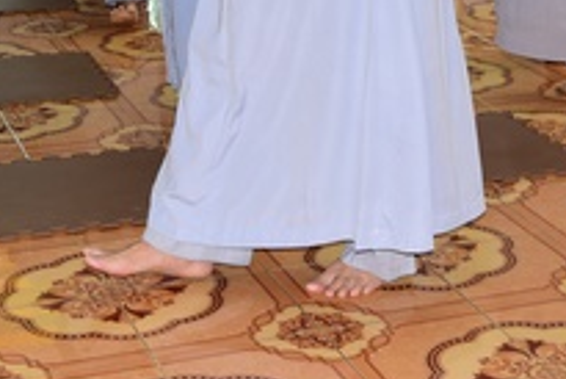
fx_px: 1699
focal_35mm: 108
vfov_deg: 12.3
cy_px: -119
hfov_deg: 18.8
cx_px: 392
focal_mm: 34
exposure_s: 1/30
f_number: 4
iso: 200
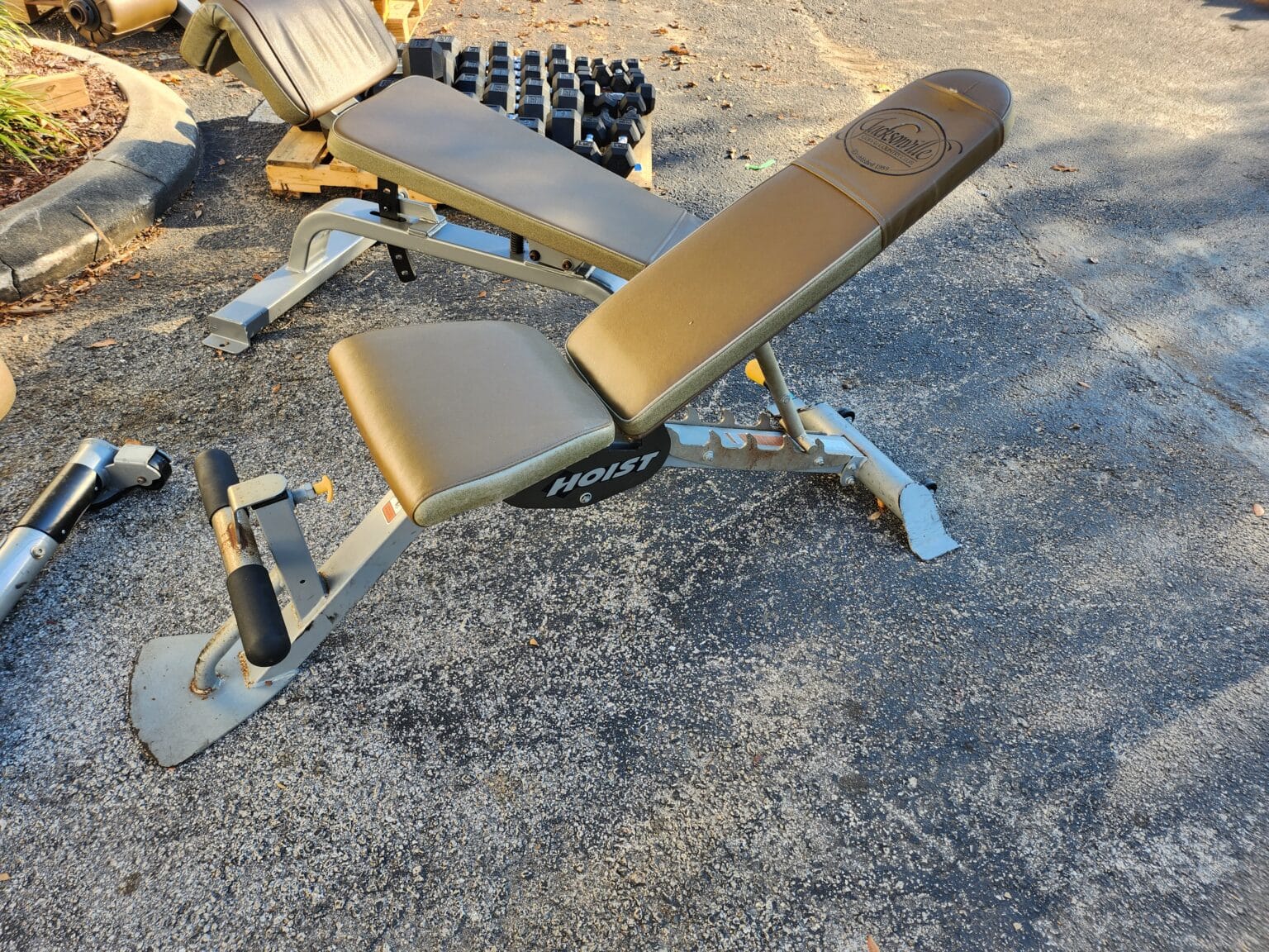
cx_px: 634
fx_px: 880
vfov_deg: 56.8
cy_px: 476
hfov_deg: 71.6
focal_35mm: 24
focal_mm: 5
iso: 50
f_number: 1.8
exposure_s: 1/338
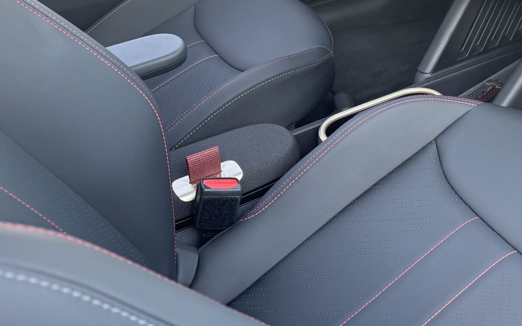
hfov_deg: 36.1
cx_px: 426
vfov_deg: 22.7
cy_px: -27
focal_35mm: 54
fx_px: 768
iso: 100
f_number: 1.78
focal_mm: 6.76
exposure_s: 1/121
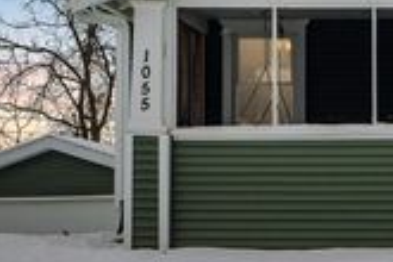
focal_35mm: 106
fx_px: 1157
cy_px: 89
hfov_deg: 18.5
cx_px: 441
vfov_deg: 12.9
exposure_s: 1/250
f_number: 10
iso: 400
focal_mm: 35
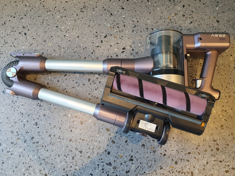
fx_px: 177
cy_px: 88
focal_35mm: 26
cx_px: 118
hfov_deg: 67.3
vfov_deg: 53.1
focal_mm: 4.32
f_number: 2.4
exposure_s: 1/50
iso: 250
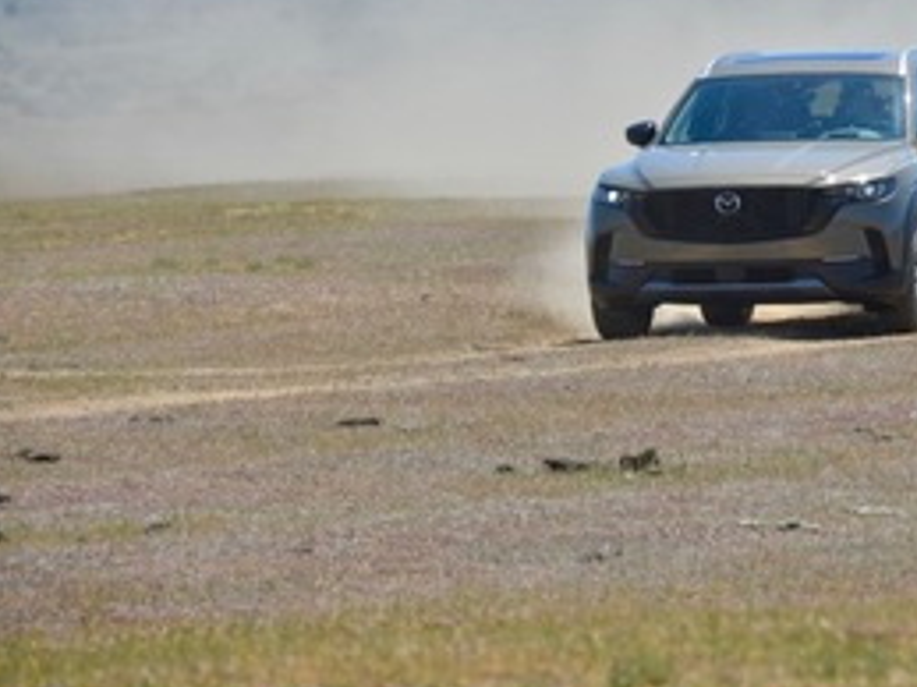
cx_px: 683
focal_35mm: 445
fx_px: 11783
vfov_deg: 3.3
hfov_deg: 4.5
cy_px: 246
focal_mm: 200
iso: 200
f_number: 7.1
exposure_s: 1/800
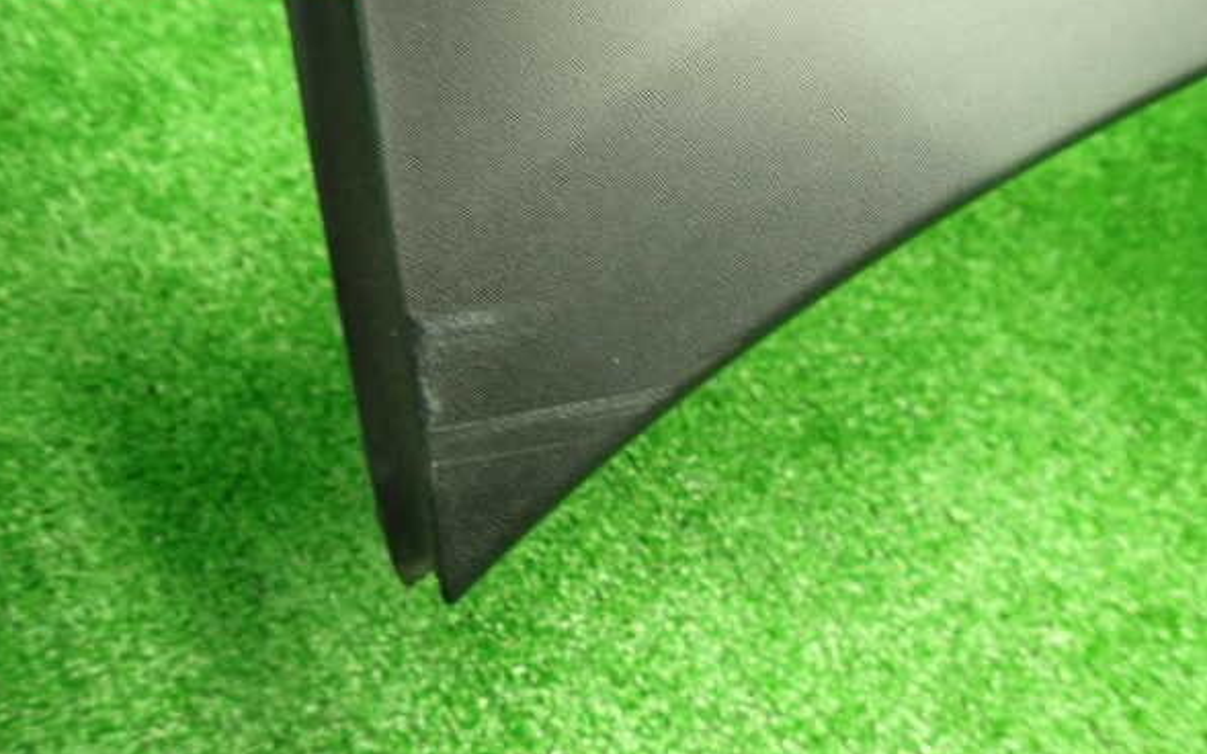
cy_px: 404
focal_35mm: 27
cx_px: 594
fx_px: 888
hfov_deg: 68.4
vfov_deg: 46.0
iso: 500
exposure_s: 1/30
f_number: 2
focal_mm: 4.5
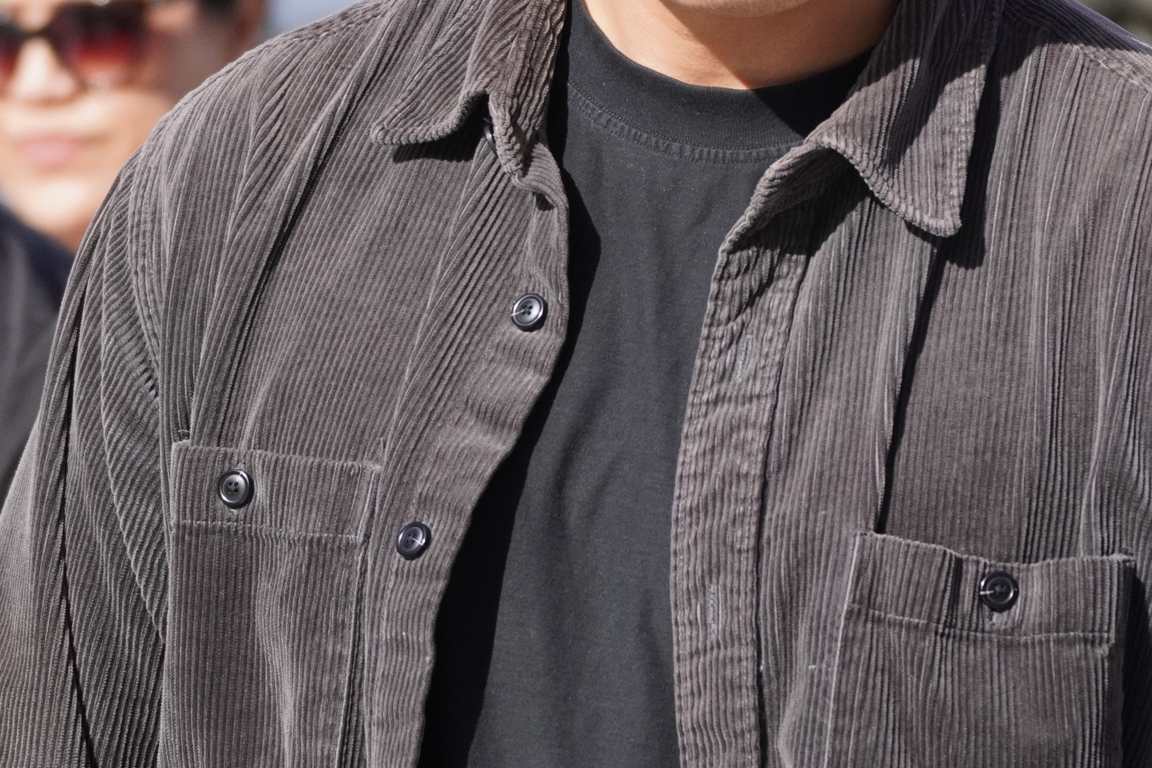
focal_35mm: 556
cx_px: 690
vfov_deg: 2.5
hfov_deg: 3.7
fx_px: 17791
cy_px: 0
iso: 800
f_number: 5.6
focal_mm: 162
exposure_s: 1/2500
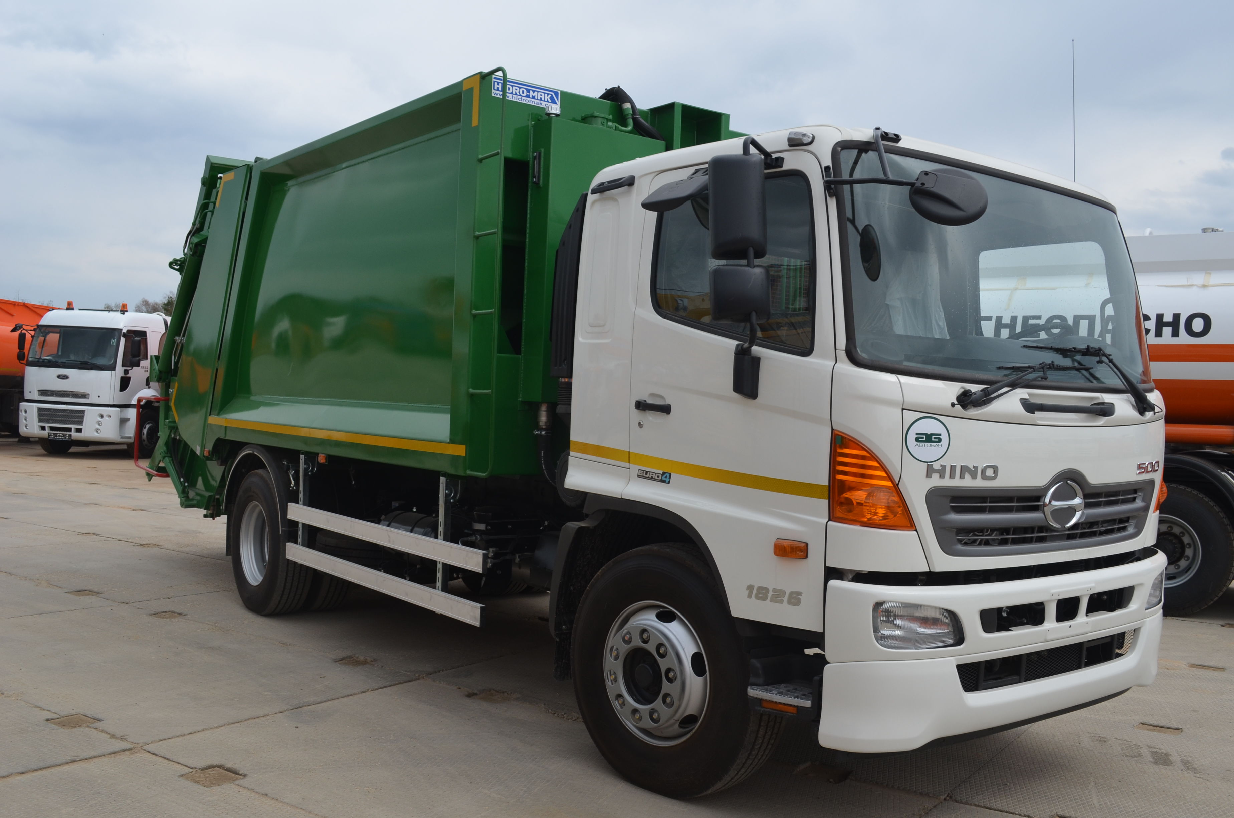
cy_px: 409
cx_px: 617
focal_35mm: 33
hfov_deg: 57.3
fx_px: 1129
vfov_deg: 39.8
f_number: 8
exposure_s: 1/250
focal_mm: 22
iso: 200
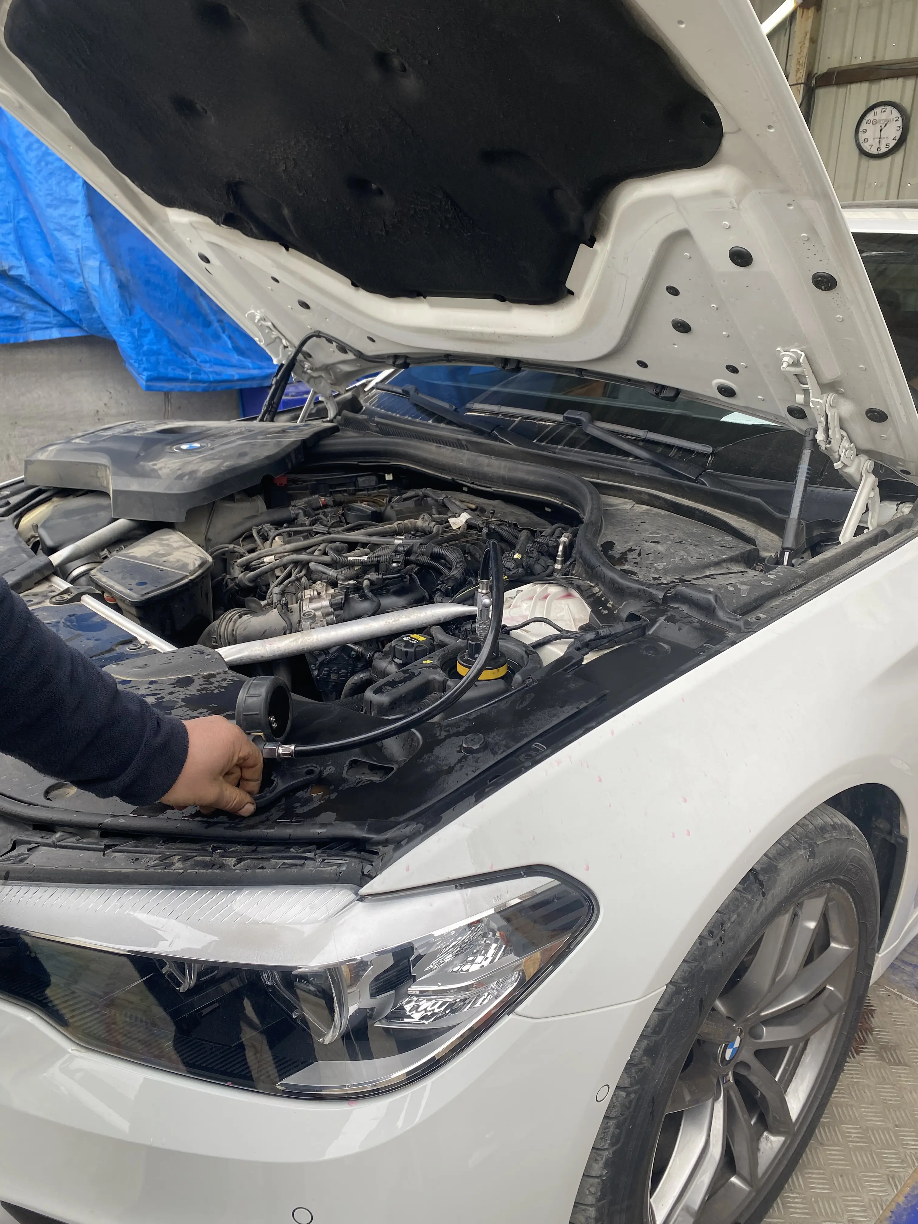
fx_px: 919
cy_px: 612
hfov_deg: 53.1
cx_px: 459
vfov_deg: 67.3
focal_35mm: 26
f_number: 1.8
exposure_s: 1/273
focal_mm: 4.25
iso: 32
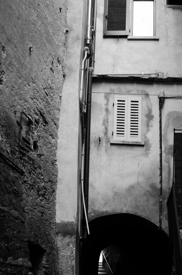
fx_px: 366
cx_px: 117
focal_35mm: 48
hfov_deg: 27.8
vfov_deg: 39.6
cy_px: 219
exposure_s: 1/125
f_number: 3.5
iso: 400
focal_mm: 18
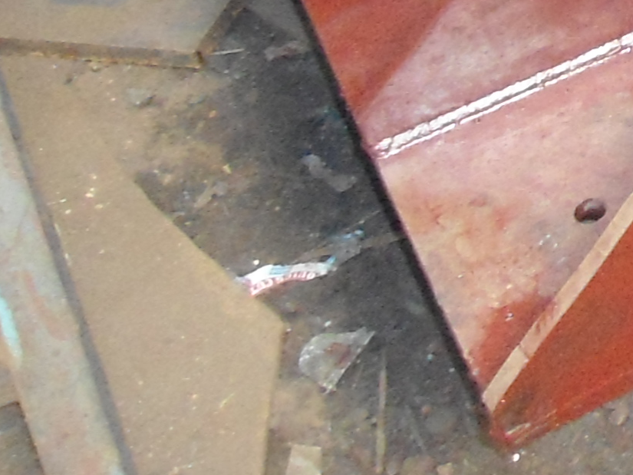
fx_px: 2304
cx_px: 1419
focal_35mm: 126
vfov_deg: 11.0
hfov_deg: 12.8
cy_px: -388
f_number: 2.8
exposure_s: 1/30
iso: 400
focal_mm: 4.7
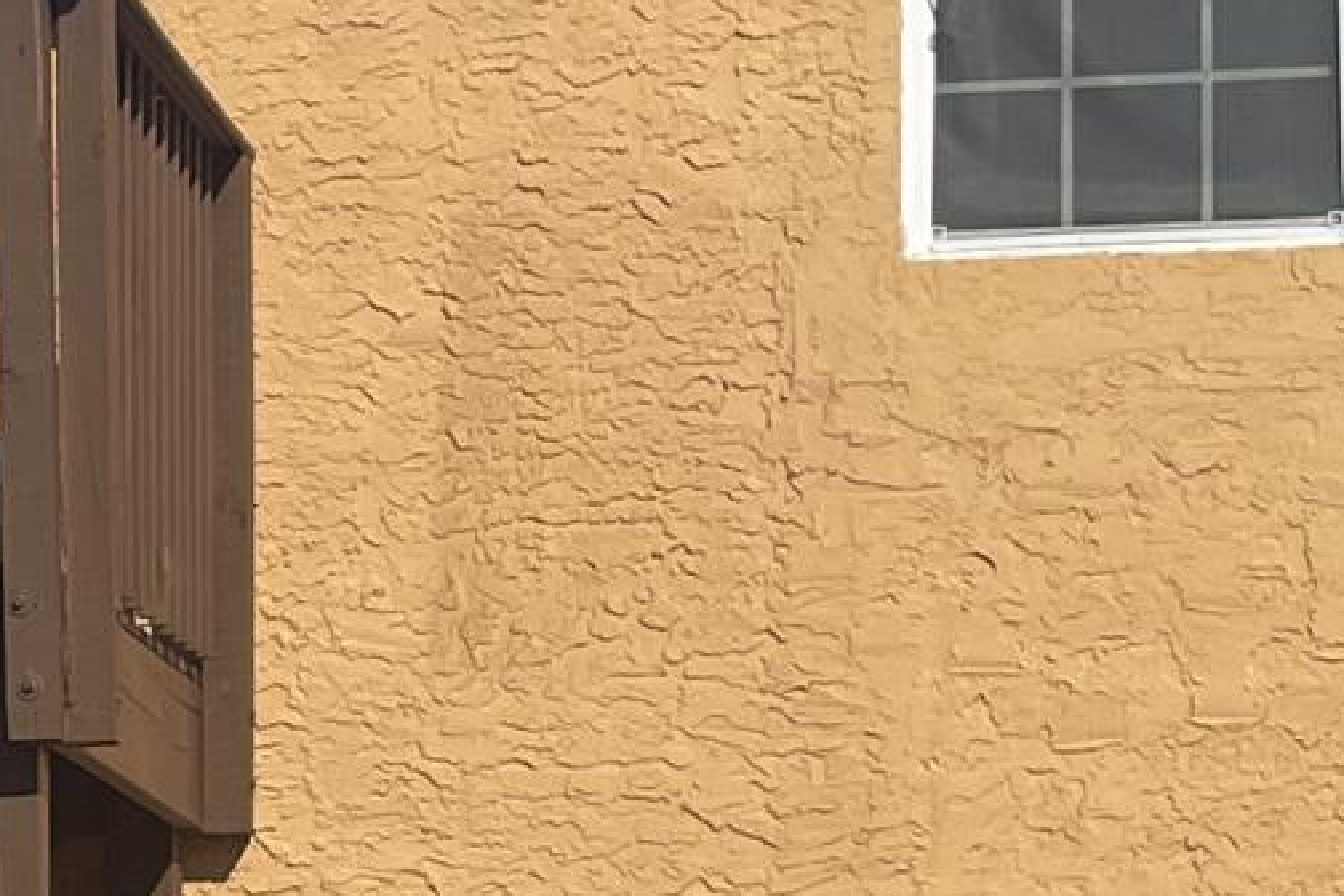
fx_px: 6010
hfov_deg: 12.6
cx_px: -37
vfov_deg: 8.5
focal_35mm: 161
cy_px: 901
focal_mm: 4.2
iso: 32
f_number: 1.6
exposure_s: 1/6135
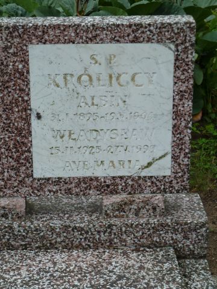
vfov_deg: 18.9
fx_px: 869
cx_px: 108
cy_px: 144
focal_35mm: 104
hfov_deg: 14.2
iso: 80
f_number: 4.3
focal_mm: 17
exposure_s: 1/200
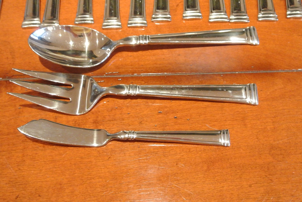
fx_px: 369
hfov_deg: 44.5
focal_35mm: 44
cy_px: 101
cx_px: 151
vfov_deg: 30.6
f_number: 4.2
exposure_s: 1/30
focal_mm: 16.3
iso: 2800
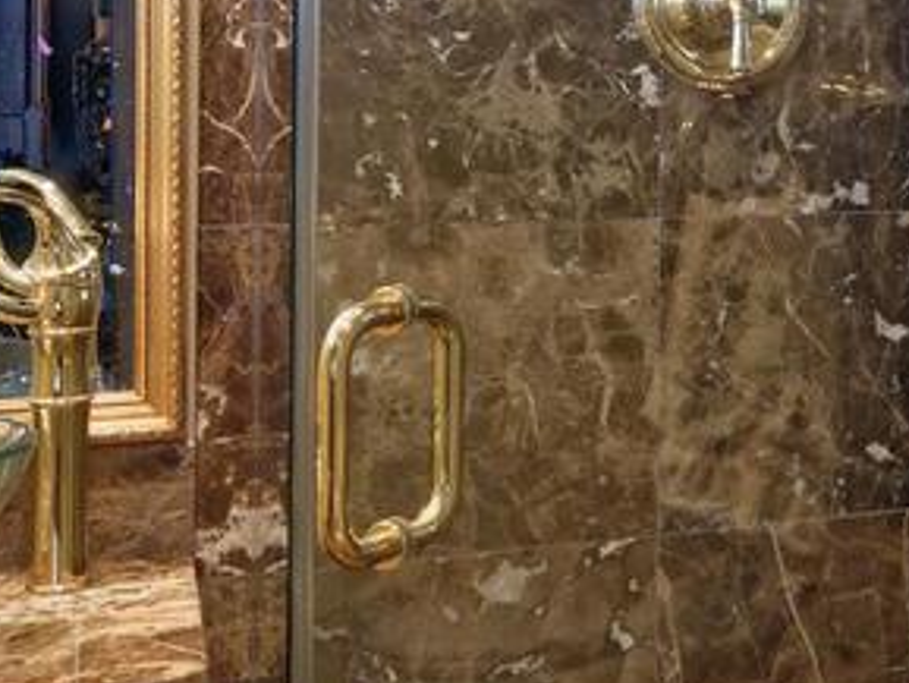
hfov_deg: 26.6
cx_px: 1007
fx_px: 1760
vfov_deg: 21.6
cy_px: 123
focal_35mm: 67
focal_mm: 14
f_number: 8
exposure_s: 1/2
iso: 320
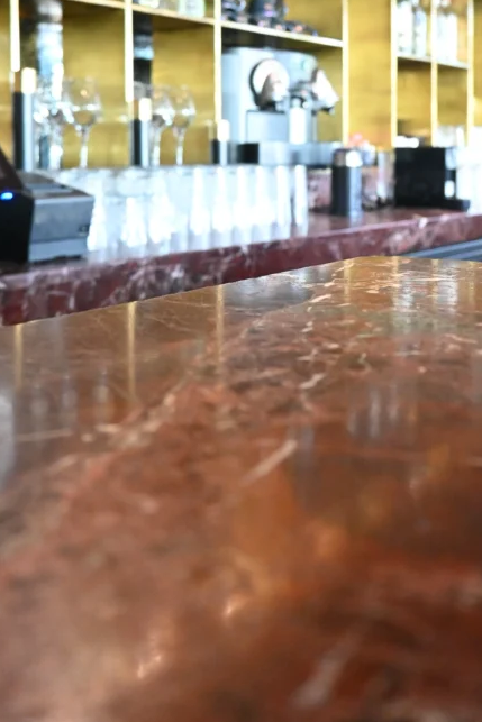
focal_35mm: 43
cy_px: 164
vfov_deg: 43.7
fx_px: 863
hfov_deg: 31.2
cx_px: 263
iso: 4000
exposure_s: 1/60
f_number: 3.5
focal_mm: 16
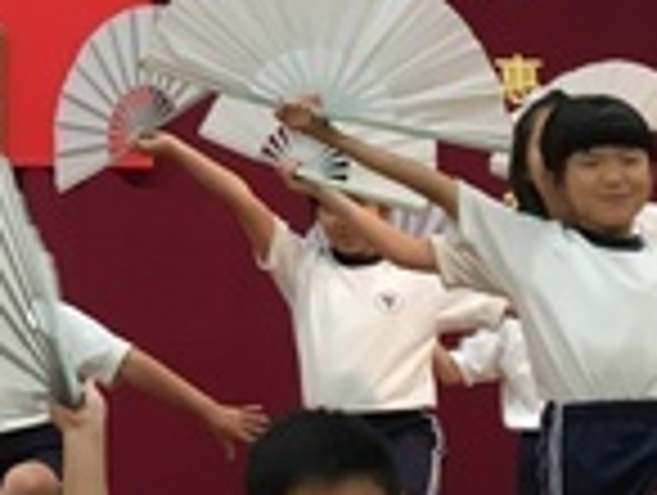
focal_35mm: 123
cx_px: -324
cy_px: -61
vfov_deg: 11.9
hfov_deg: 14.9
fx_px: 2338
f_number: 2.2
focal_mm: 4.15
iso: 50
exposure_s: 1/30
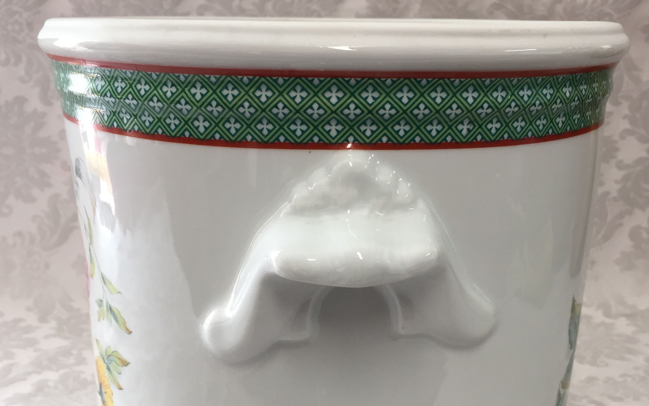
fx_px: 743
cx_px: 320
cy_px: 305
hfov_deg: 47.2
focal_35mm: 42
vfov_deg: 30.0
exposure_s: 1/33
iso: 32
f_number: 2.2
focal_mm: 4.15
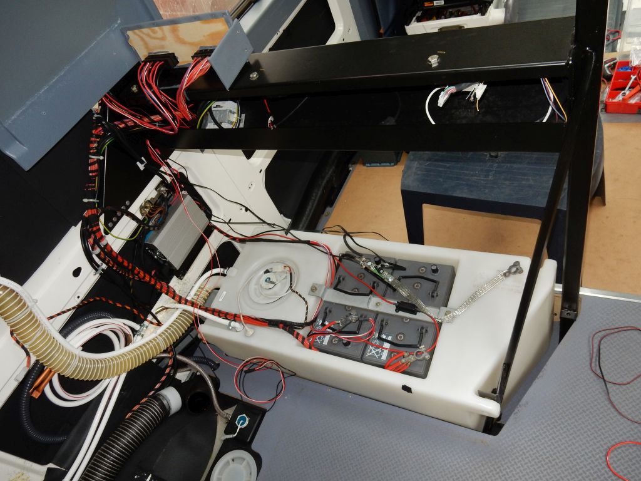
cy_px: 240
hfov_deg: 69.4
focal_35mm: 25
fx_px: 463
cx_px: 320
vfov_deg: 54.9
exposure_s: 1/30
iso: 200
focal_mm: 4.5
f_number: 3.7
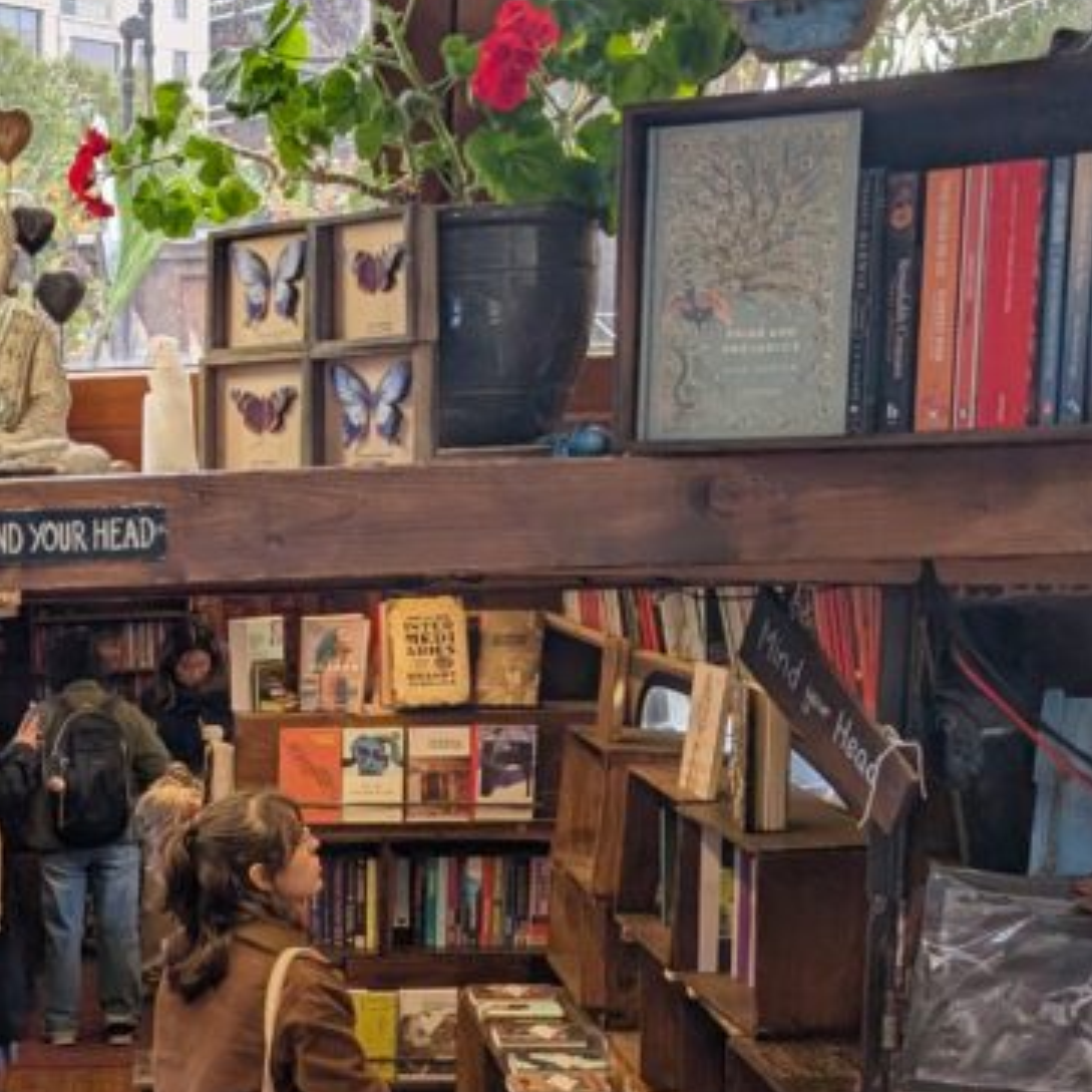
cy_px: 963
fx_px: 2141
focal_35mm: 60
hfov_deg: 27.0
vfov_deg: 27.7
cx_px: 2
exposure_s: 1/295
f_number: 1.68
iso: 110
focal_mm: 6.9
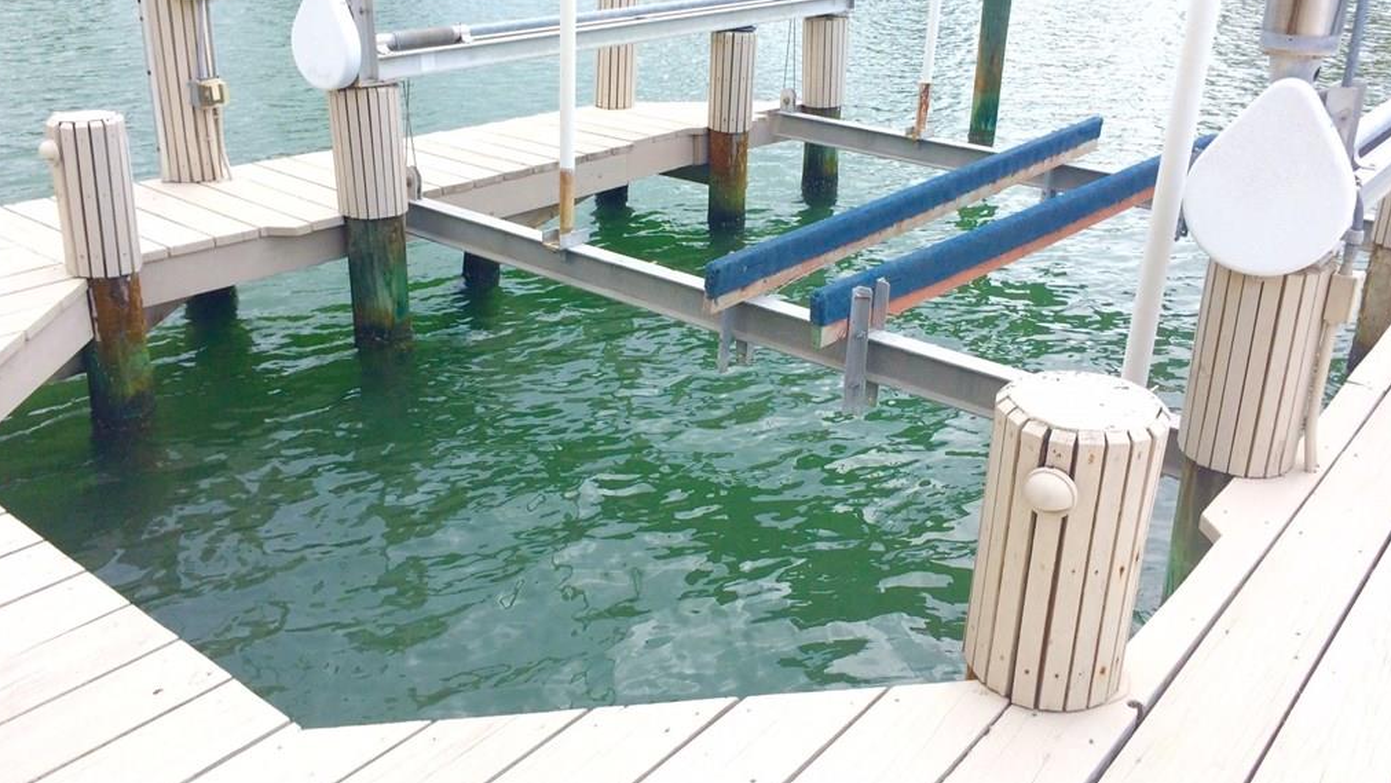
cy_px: 352
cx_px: 692
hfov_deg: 61.0
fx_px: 1180
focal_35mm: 32
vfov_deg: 36.7
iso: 32
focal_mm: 4.15
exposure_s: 1/855
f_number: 2.2
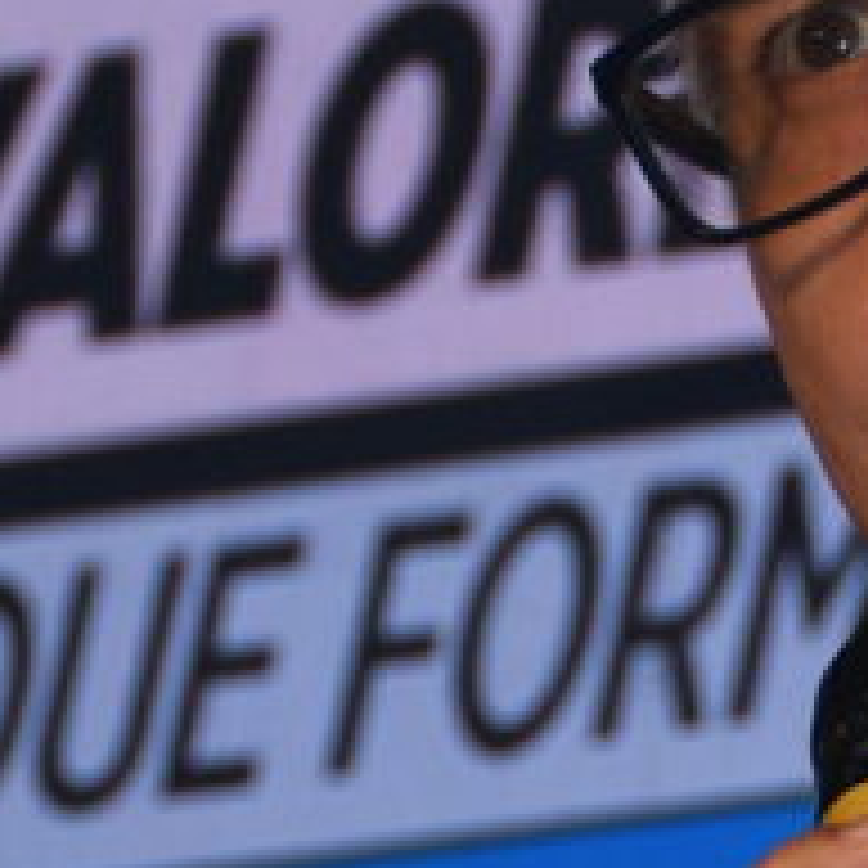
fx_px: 18724
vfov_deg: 2.6
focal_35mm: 660
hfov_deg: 2.6
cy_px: 1498
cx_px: 1723
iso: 100
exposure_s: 1/60
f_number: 4.8
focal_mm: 52
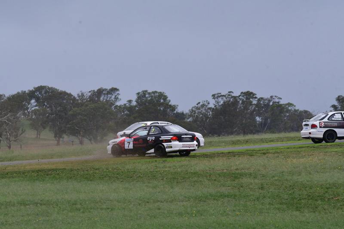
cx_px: 172
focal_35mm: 480
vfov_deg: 2.9
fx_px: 4588
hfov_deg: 4.3
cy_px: 114
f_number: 13
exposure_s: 1/640
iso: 640
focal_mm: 320
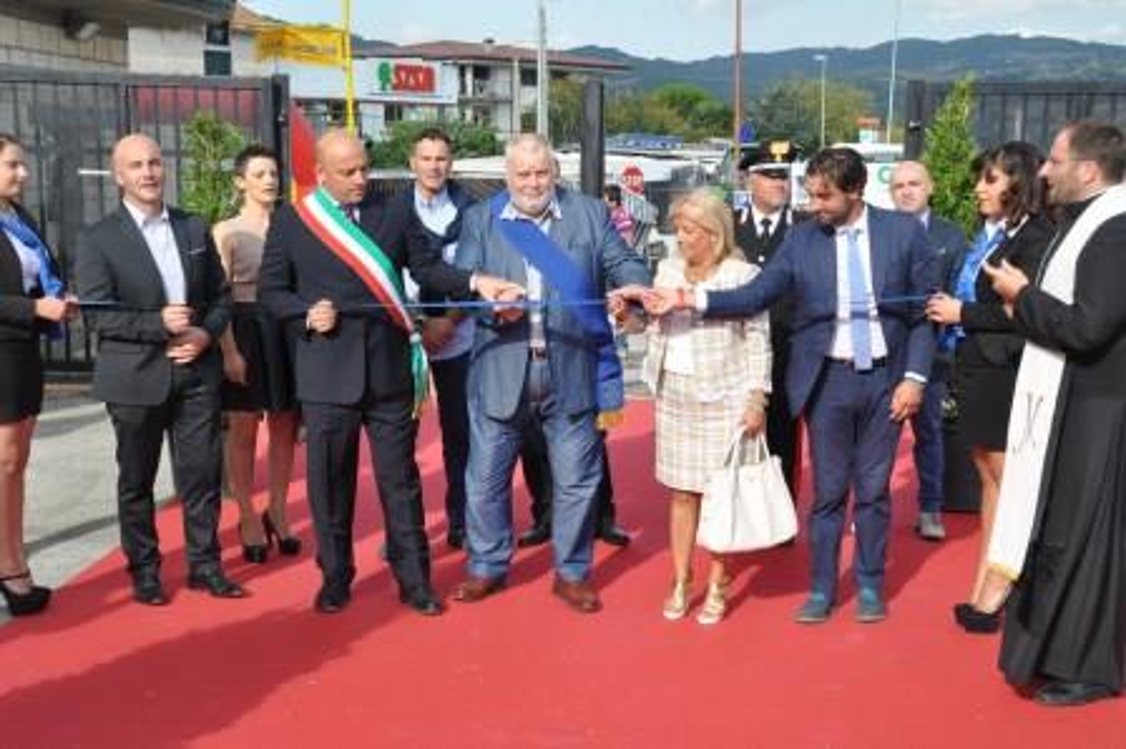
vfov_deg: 25.0
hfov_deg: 36.9
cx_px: 563
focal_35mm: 54
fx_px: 1688
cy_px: 374
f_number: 11
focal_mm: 36
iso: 200
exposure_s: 1/125
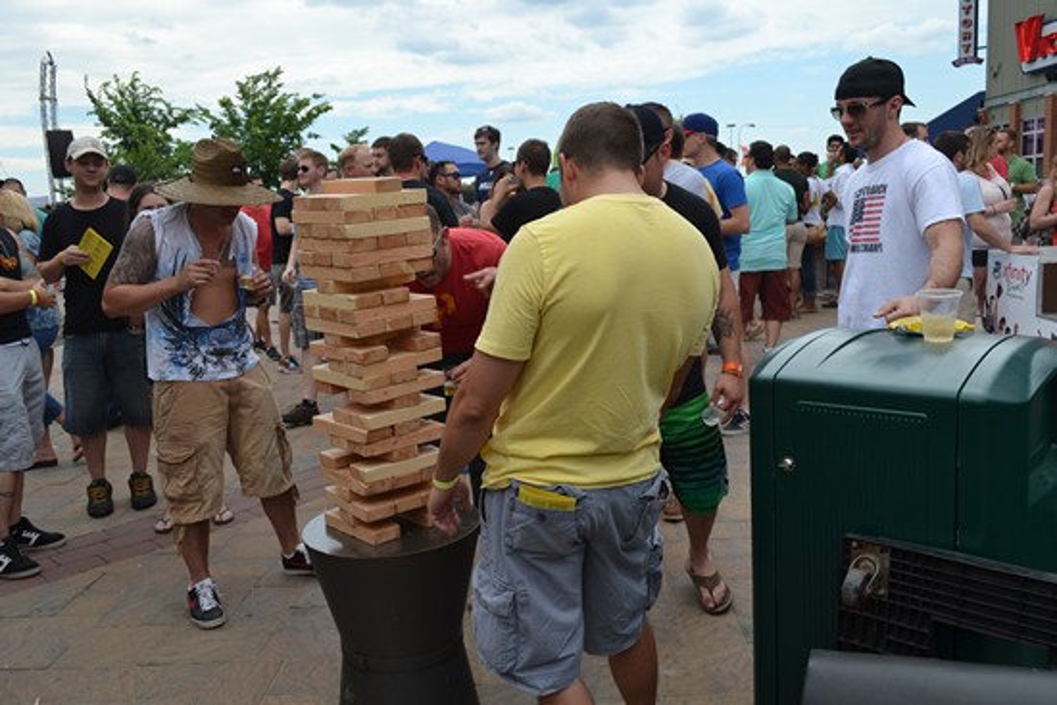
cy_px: 352
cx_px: 528
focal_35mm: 30
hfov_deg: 61.9
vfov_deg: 43.6
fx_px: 881
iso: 110
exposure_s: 1/125
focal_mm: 20
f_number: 5.6
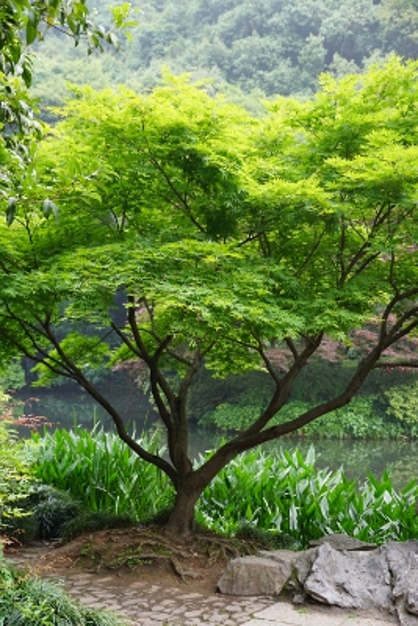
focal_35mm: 52
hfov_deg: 25.8
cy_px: 313
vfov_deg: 37.8
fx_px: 914
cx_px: 209
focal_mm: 35
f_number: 4.5
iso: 160
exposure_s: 1/60
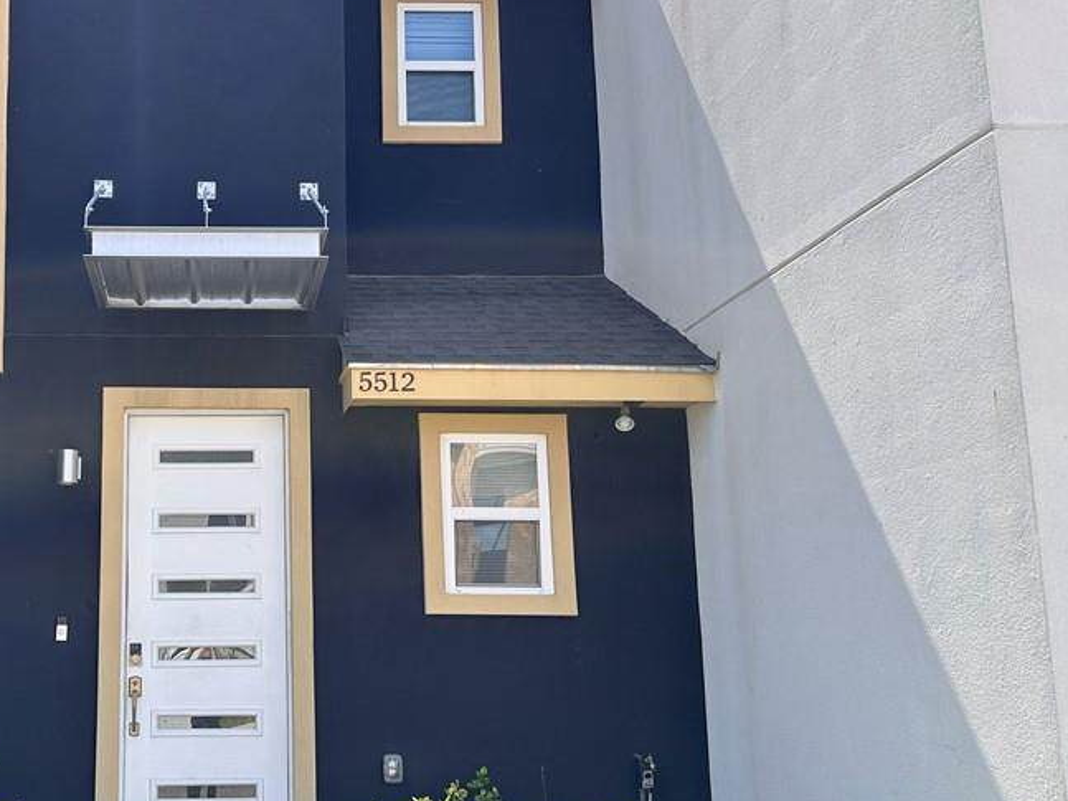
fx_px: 1172
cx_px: 238
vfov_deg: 37.7
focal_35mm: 38
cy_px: 449
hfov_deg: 46.8
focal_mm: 6.86
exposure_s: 1/1339
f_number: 1.78
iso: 80
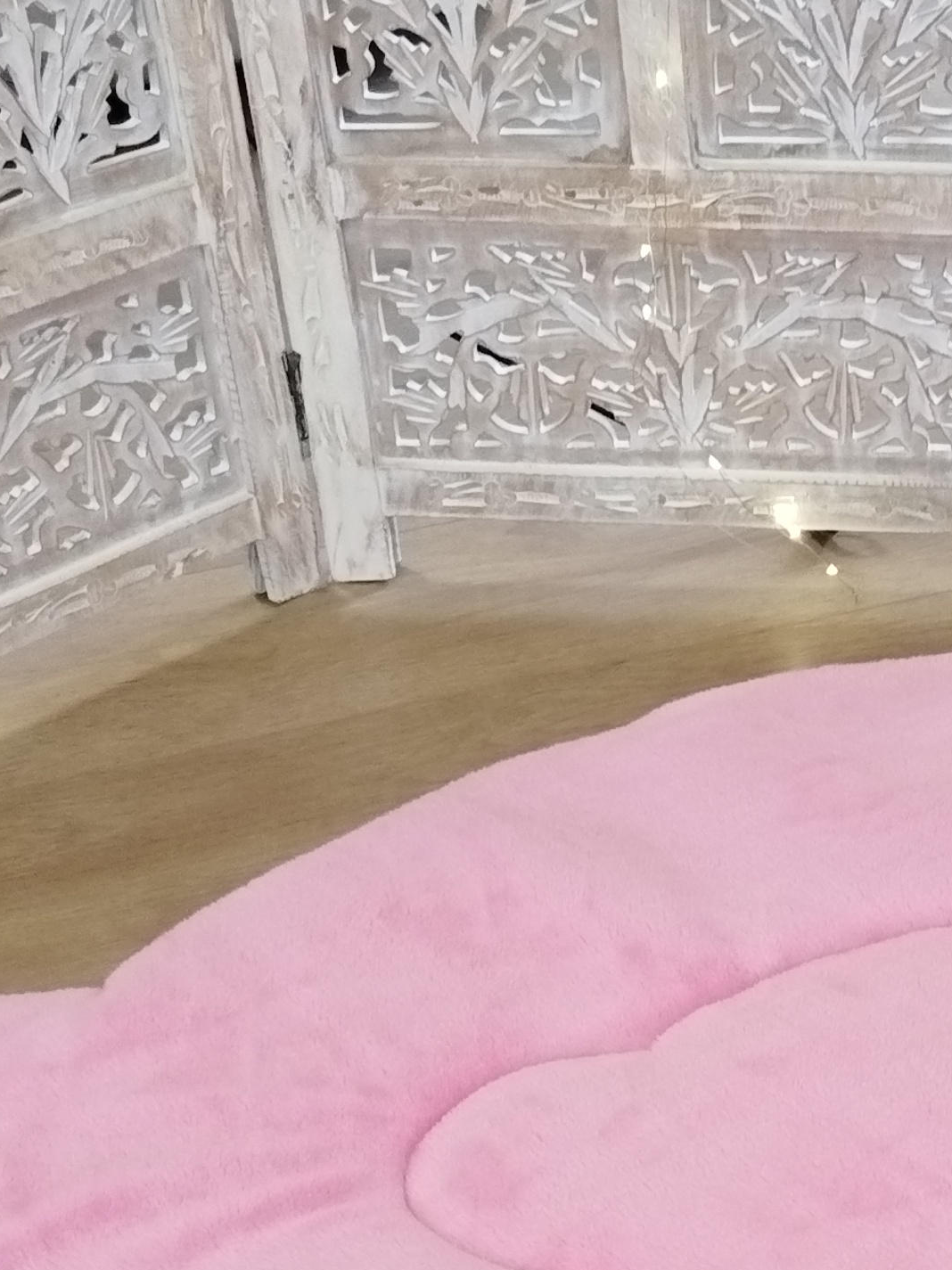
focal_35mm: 73
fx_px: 2678
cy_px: 1319
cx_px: 919
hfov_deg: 19.6
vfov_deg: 25.2
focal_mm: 4.95
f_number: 1.9
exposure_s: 1/50
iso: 800
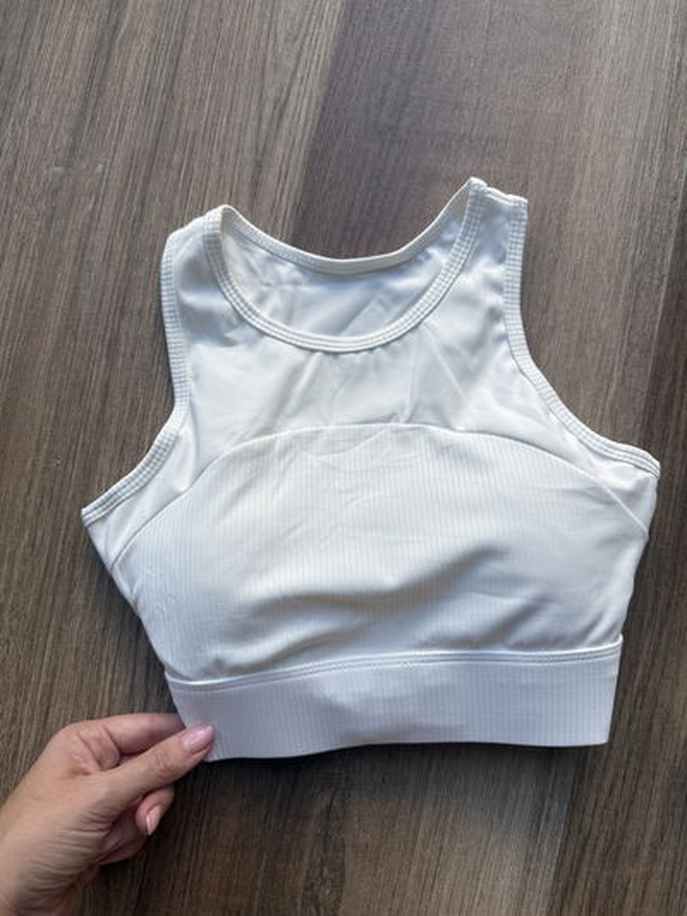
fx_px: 635
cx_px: 344
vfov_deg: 71.6
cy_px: 458
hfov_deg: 56.8
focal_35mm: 24
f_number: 1.78
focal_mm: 6.76
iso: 80
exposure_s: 1/459
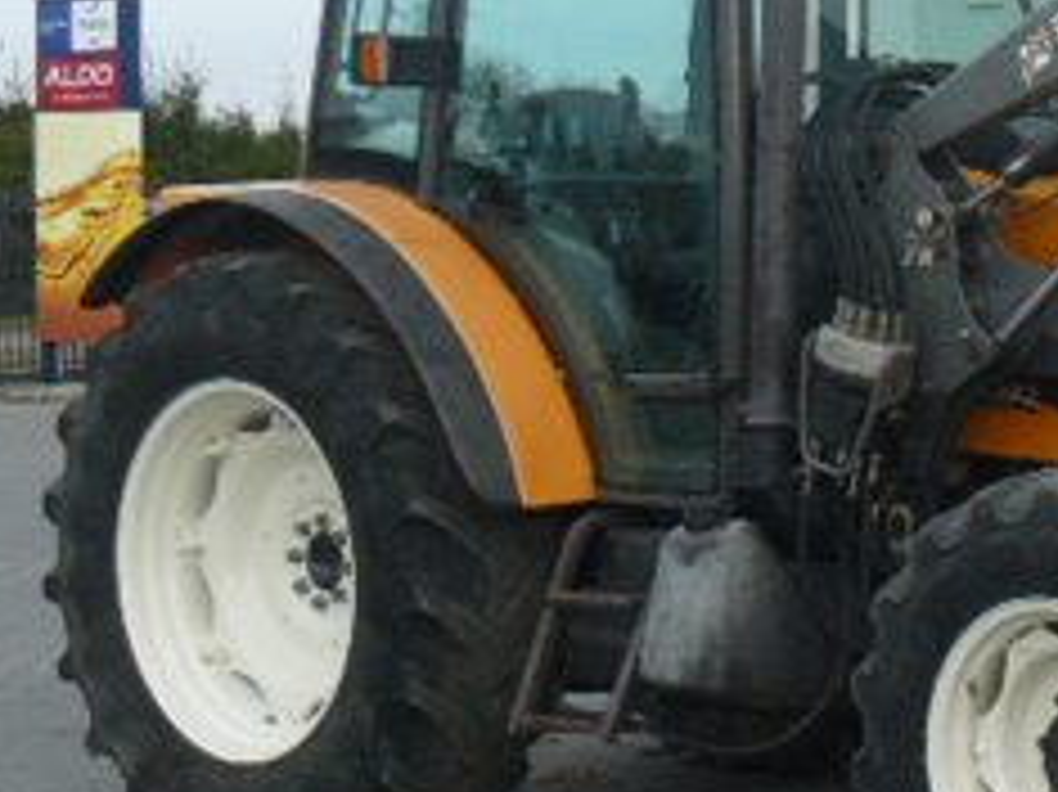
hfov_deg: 18.8
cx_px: 1328
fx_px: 2994
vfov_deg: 15.1
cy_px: 315
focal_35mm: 98
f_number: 4
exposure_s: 1/160
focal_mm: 6
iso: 100
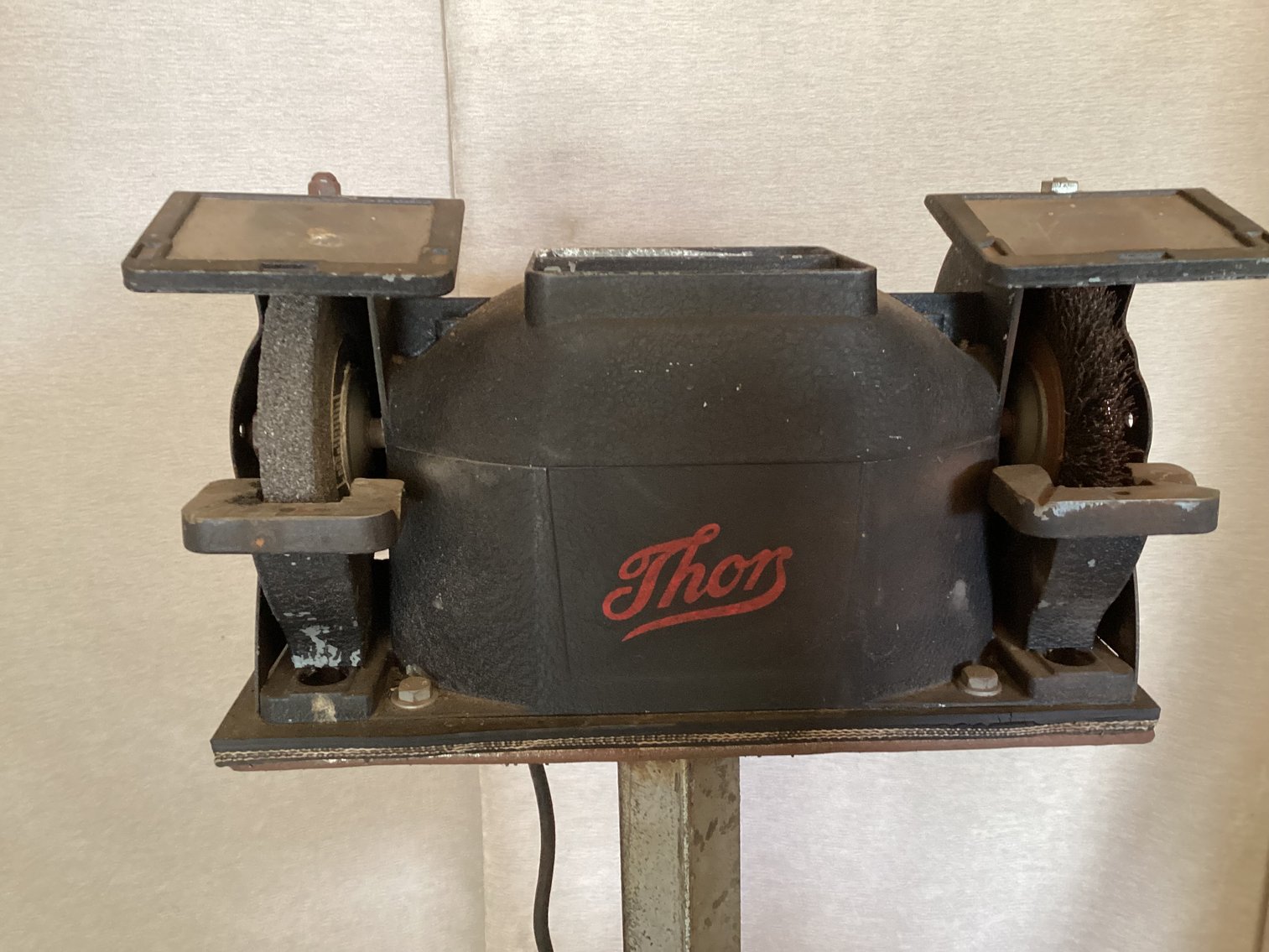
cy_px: 476
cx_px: 634
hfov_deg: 58.3
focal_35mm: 31
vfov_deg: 45.4
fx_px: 1137
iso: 250
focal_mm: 3.3
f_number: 2.4
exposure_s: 1/40
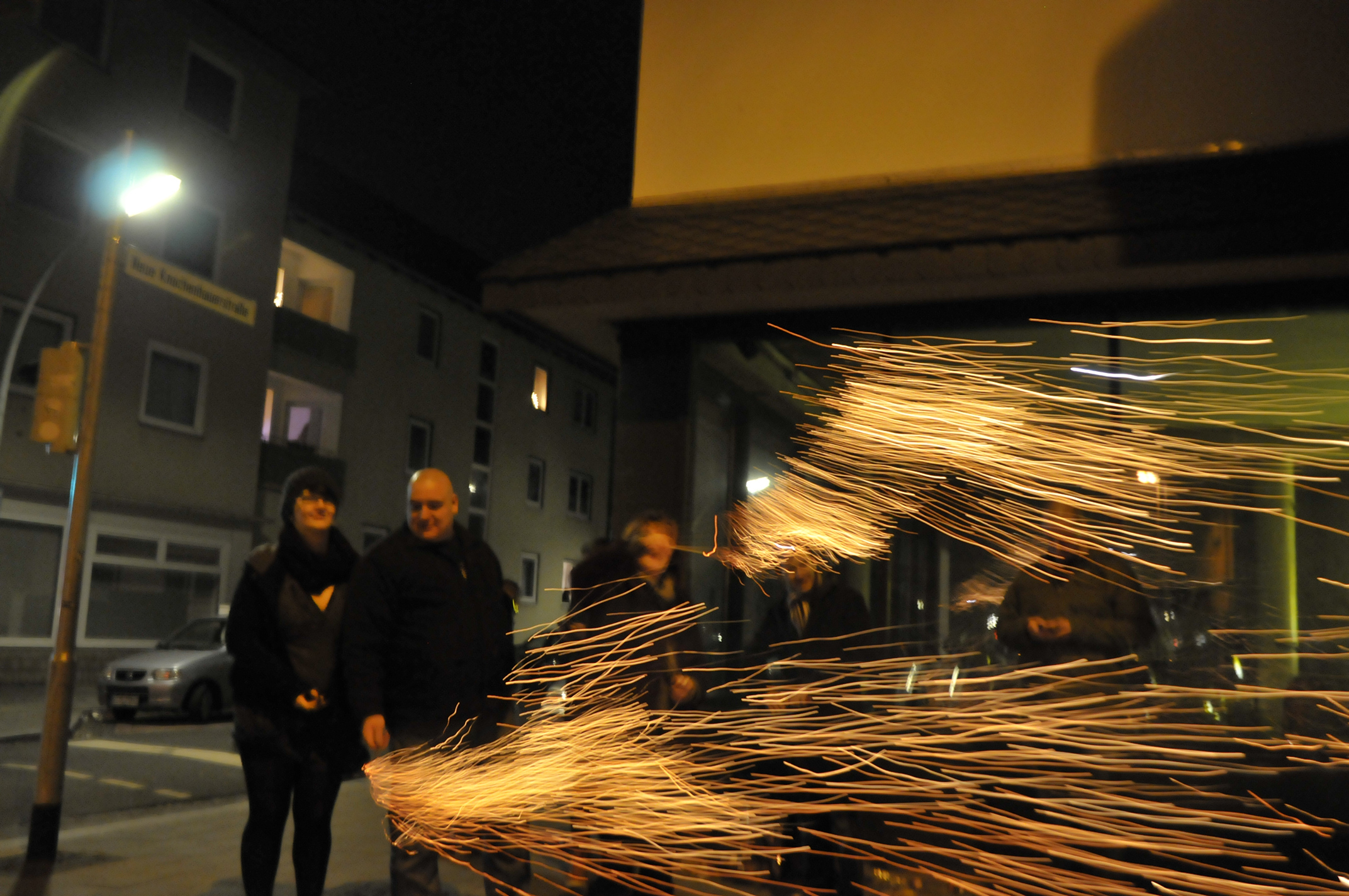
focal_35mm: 30
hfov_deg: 62.0
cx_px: 674
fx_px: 1123
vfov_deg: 43.5
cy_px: 448
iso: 1600
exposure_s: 1/10
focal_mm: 20
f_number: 3.5
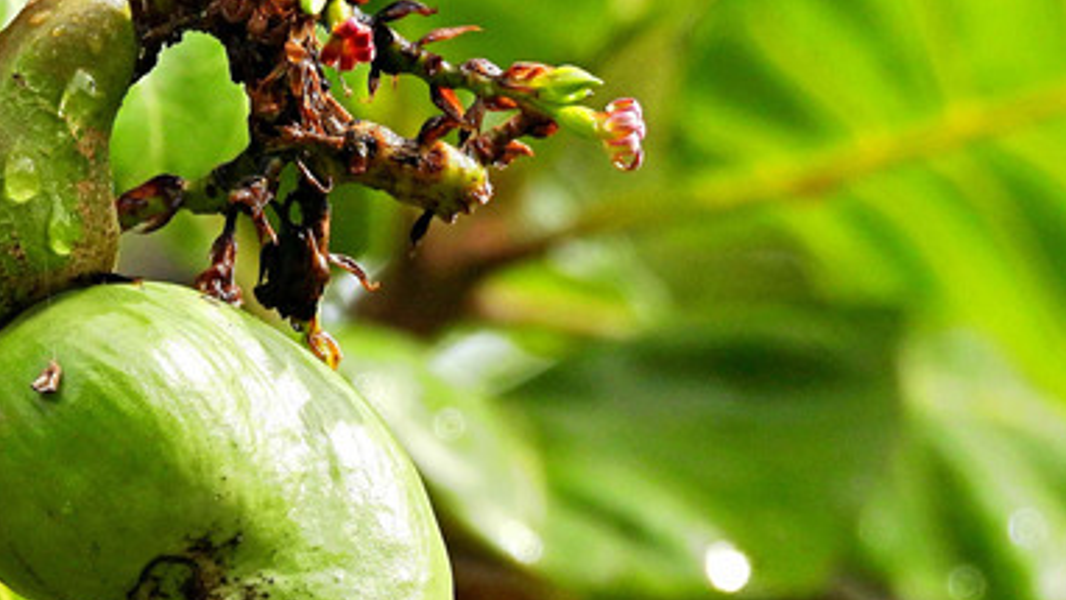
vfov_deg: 1.4
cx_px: 229
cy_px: 473
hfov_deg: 2.4
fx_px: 25160
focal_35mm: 890
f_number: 5
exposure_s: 1/320
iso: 100
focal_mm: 71.4
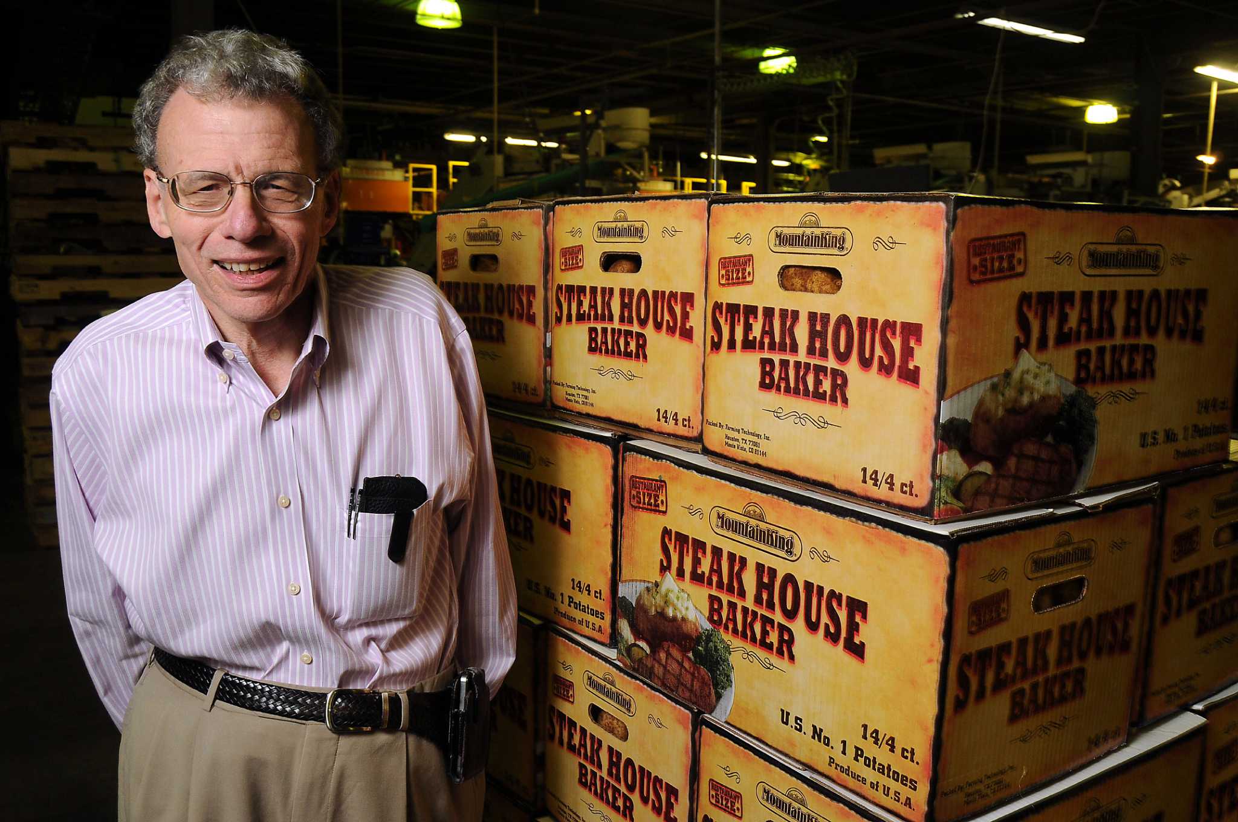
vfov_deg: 39.9
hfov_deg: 57.3
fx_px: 1133
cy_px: 411
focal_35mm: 33
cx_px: 619
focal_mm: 22
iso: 400
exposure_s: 1/15
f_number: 6.3
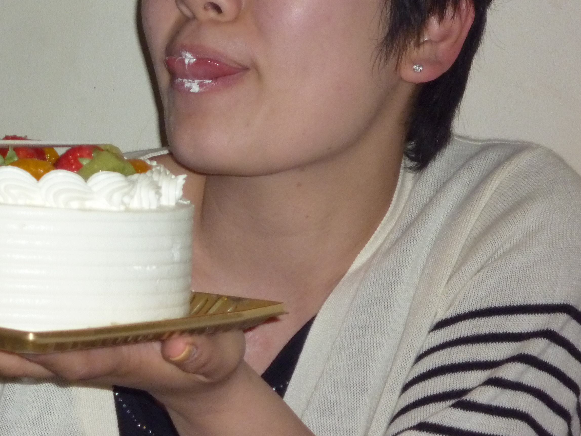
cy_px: 168
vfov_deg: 7.8
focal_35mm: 190
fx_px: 3189
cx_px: 105
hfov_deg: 10.4
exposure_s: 1/60
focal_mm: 19.2
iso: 320
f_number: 5.7
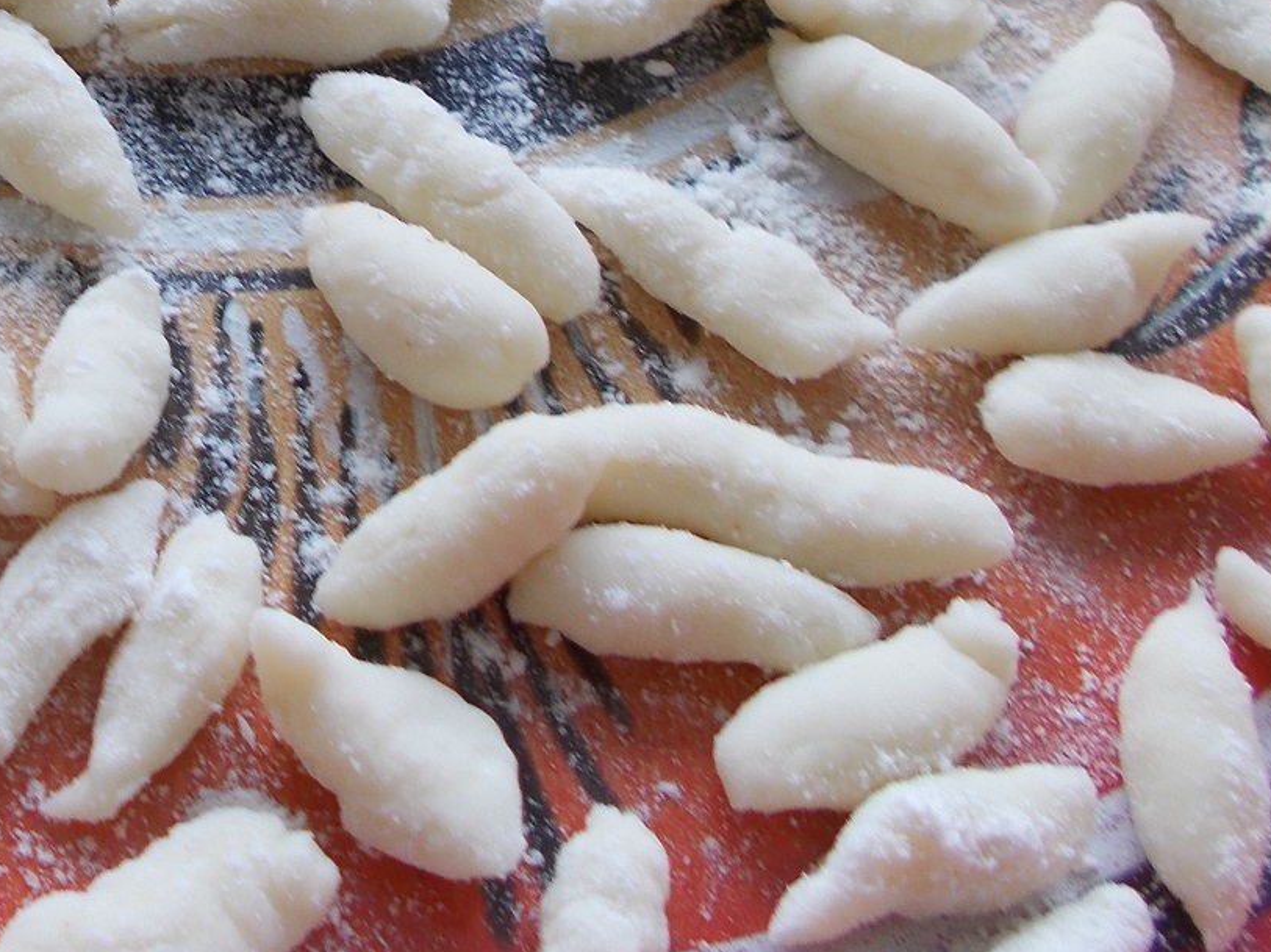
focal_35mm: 64
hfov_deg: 28.7
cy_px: -150
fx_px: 2349
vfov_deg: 21.5
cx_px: 56
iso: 80
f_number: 3.2
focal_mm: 4.6
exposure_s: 1/40
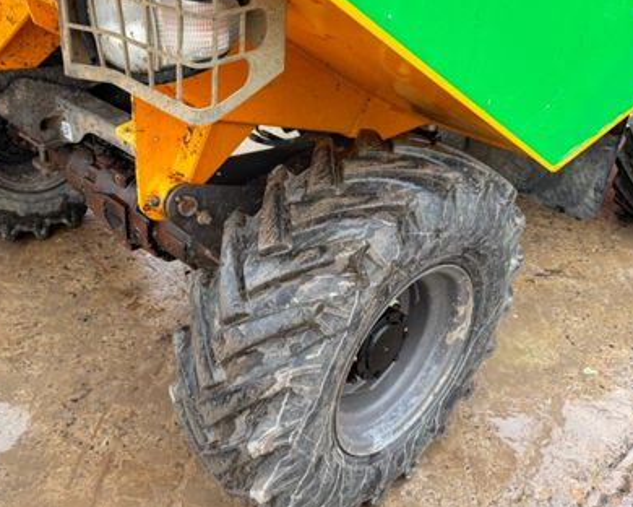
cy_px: 257
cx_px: 260
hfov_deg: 50.0
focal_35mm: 36
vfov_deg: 41.2
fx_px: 674
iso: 100
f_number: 1.78
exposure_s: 1/121
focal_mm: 6.76
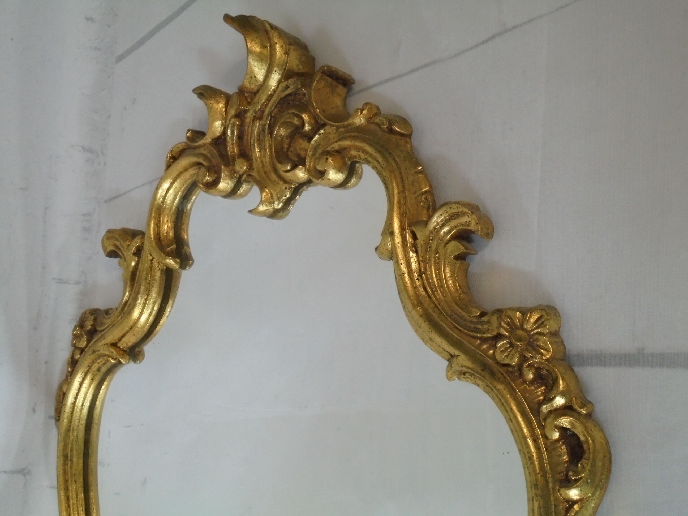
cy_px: 258
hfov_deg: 43.9
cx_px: 344
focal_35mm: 43
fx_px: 855
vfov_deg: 33.6
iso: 400
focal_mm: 7.8
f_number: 4.5
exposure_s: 1/25
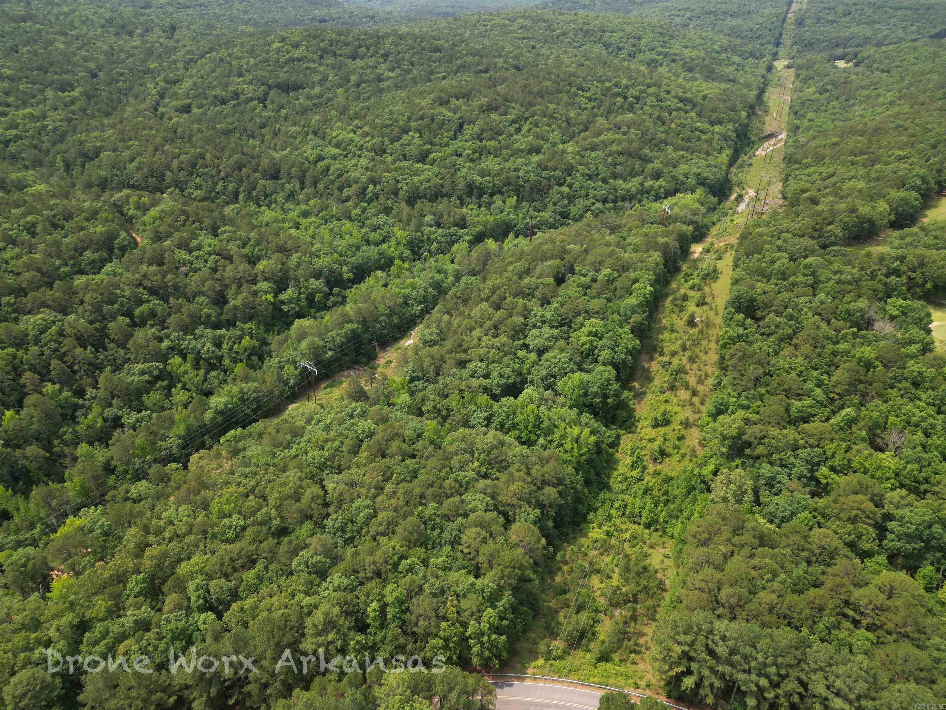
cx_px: 473
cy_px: 355
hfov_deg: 71.6
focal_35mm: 24
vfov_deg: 56.8
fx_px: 656
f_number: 1.7
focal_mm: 6.72
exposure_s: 1/800
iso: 100
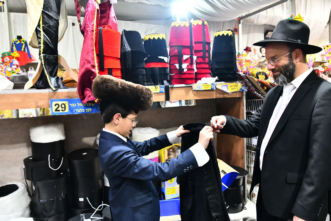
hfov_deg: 65.5
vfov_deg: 46.4
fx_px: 257
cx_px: 166
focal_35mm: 28
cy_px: 110
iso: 3200
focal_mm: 28
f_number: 5.6
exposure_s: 1/160
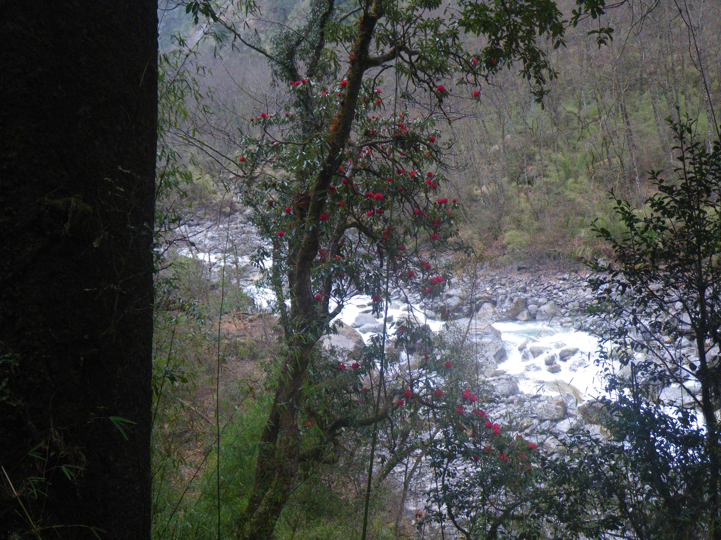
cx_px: 360
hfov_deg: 44.8
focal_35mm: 42
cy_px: 270
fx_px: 875
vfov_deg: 34.3
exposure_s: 1/60
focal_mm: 7.5
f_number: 4.2
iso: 320
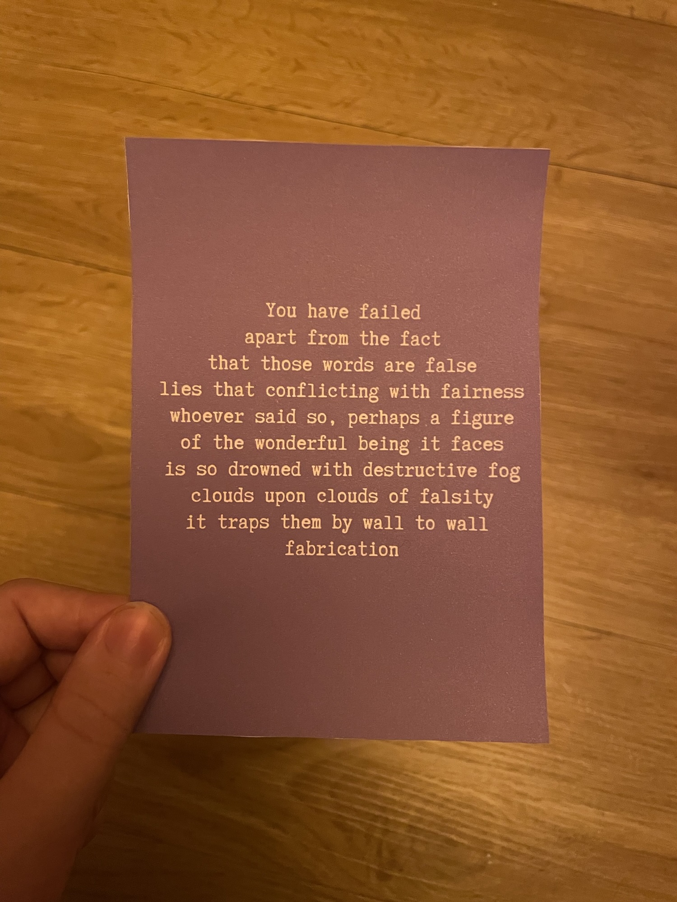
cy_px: 451
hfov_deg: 53.1
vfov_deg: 67.3
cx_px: 338
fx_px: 678
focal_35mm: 26
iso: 800
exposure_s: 1/30
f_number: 1.6
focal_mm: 4.2
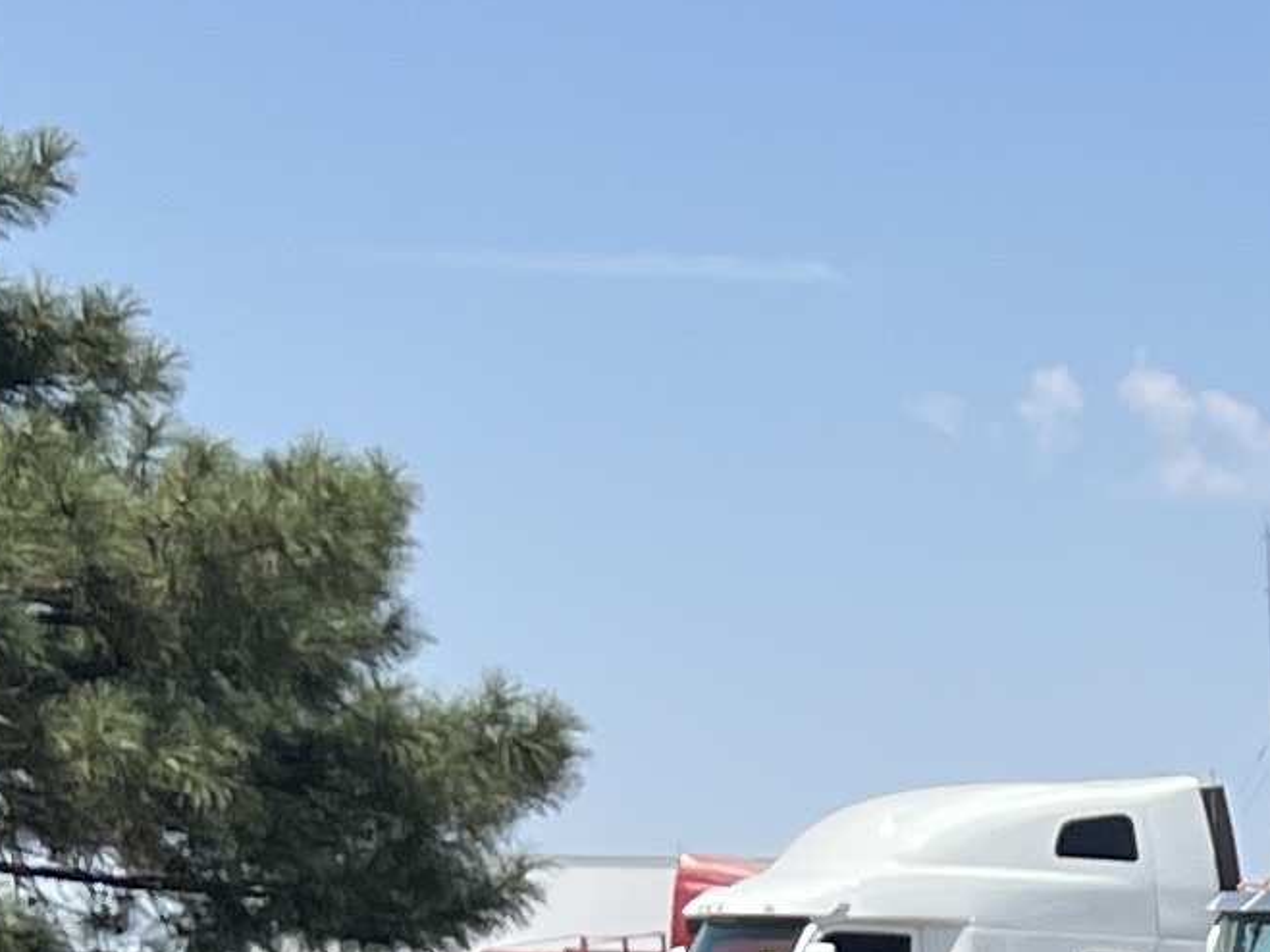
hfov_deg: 10.2
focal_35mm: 159
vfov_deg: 8.9
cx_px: 3365
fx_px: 5832
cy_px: 1825
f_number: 1.6
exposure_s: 1/2825
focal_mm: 5.1
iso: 50
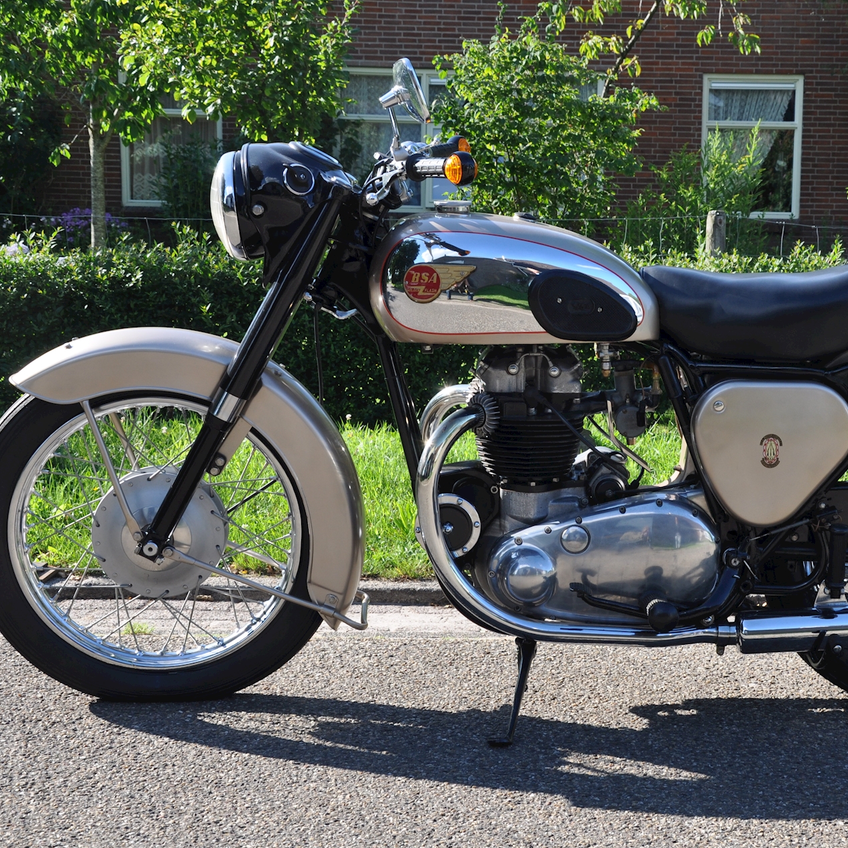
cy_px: 427
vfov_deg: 29.6
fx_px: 1608
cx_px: 584
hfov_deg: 29.3
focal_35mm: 58
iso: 200
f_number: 10
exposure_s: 1/100
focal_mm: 30
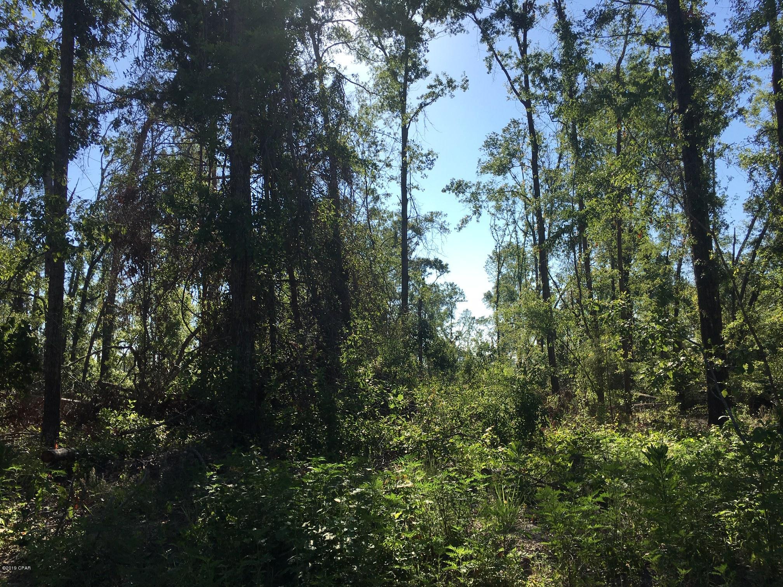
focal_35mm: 29
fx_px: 656
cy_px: 294
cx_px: 392
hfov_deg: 61.7
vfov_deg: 48.2
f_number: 2.2
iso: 25
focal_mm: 4.15
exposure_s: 1/1261
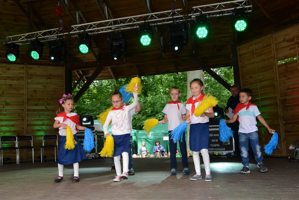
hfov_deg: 53.1
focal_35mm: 36
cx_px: 150
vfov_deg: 36.9
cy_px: 100
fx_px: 299
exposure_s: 1/200
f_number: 8
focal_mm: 24
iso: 800
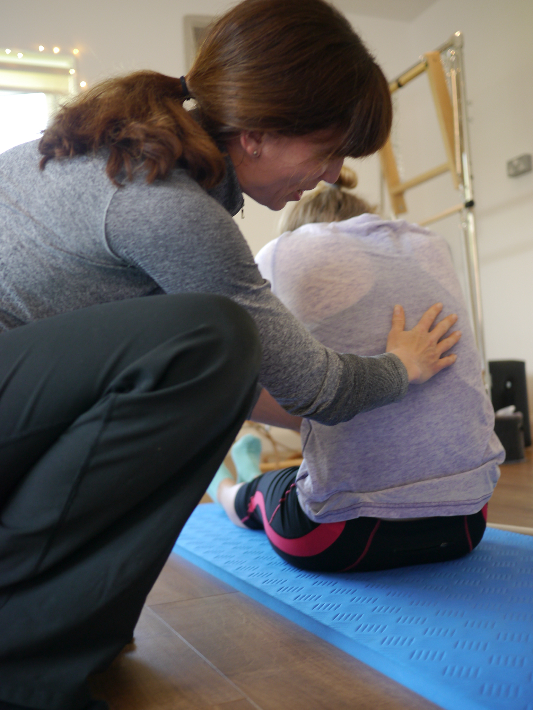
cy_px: 355
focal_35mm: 40
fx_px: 821
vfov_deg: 46.8
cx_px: 266
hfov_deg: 36.0
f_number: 1.7
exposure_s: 1/60
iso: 250
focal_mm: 20
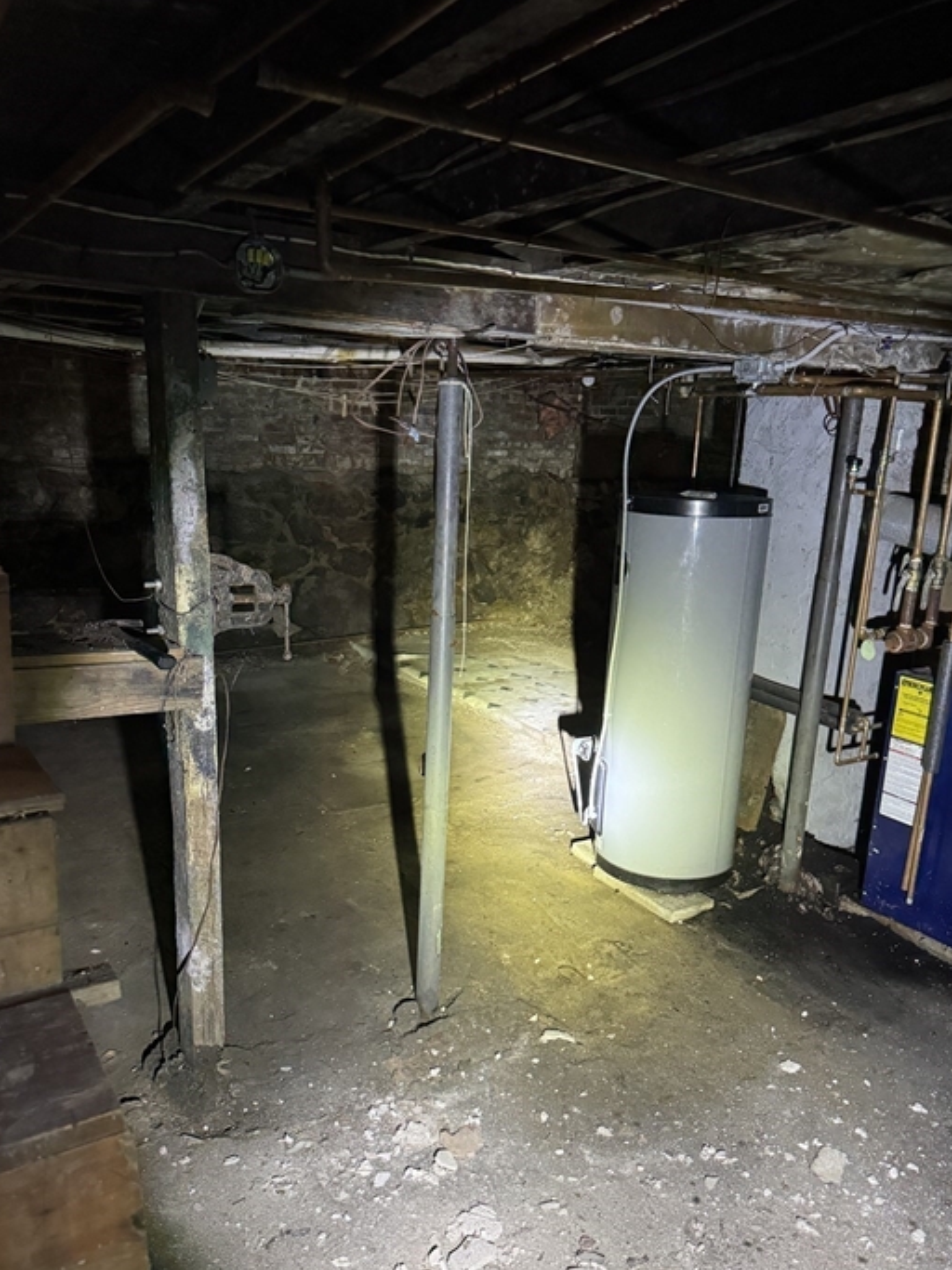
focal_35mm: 27
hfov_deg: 51.3
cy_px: 682
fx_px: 990
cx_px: 470
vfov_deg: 65.2
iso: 800
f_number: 1.78
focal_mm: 6.76
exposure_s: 1/43
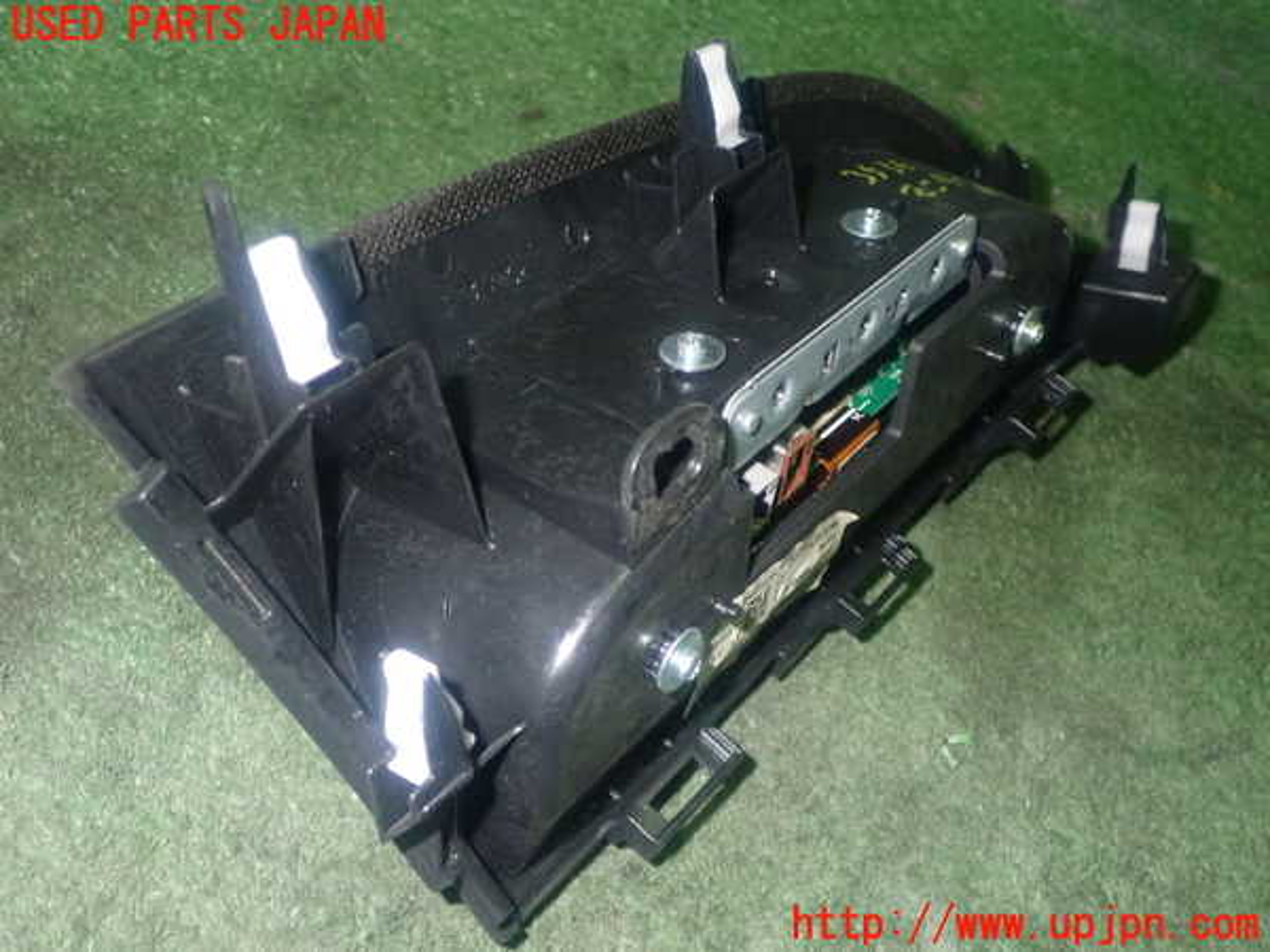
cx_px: 635
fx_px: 1321
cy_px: 476
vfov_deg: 39.7
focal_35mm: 36
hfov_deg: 51.4
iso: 800
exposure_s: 1/40
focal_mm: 6.37
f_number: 7.1
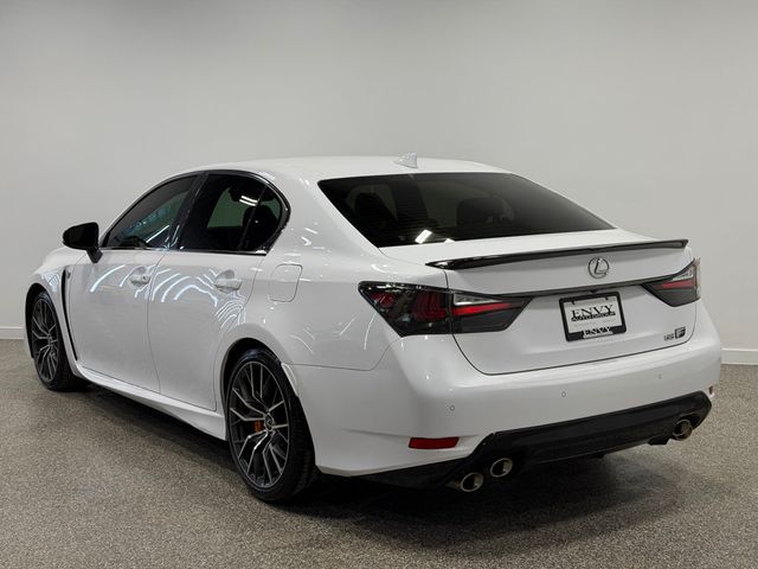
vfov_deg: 30.3
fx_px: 1051
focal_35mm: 48
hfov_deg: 39.7
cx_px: 379
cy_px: 284
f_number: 1.78
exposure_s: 1/460
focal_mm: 6.76
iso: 64
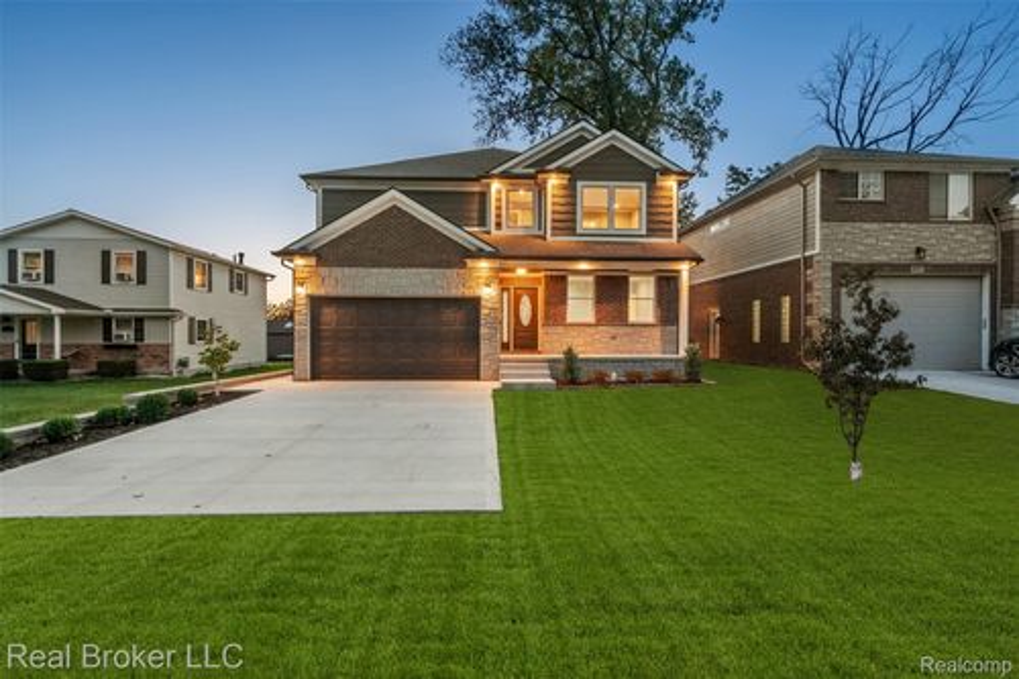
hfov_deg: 96.8
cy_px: 340
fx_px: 453
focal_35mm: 16
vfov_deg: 73.7
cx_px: 510
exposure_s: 1.6
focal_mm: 16
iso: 100
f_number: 9
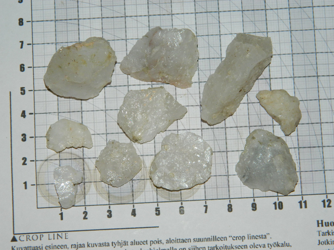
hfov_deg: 19.1
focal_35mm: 103
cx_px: 167
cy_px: 125
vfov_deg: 14.4
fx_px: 994
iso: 200
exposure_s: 1/60
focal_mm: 18.6
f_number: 4.5
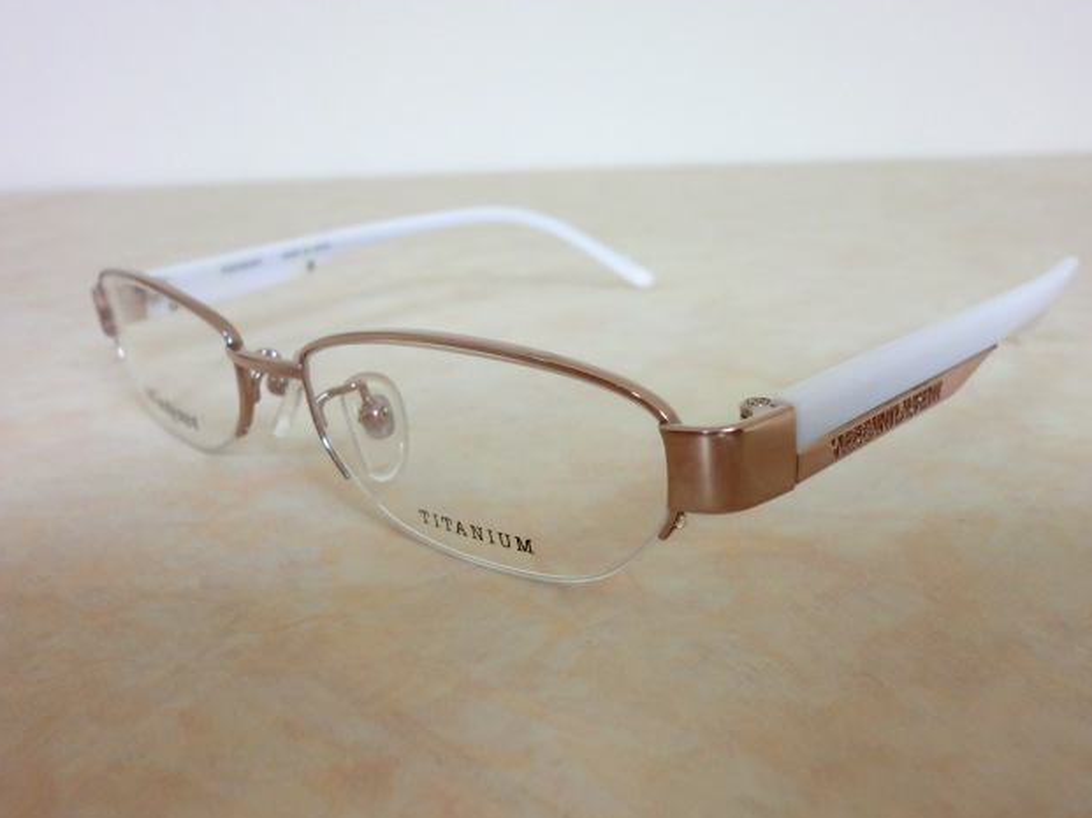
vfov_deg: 42.9
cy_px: 406
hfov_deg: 55.4
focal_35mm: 33
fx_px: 1040
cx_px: 557
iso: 250
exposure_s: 1/60
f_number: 3.5
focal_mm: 5.8
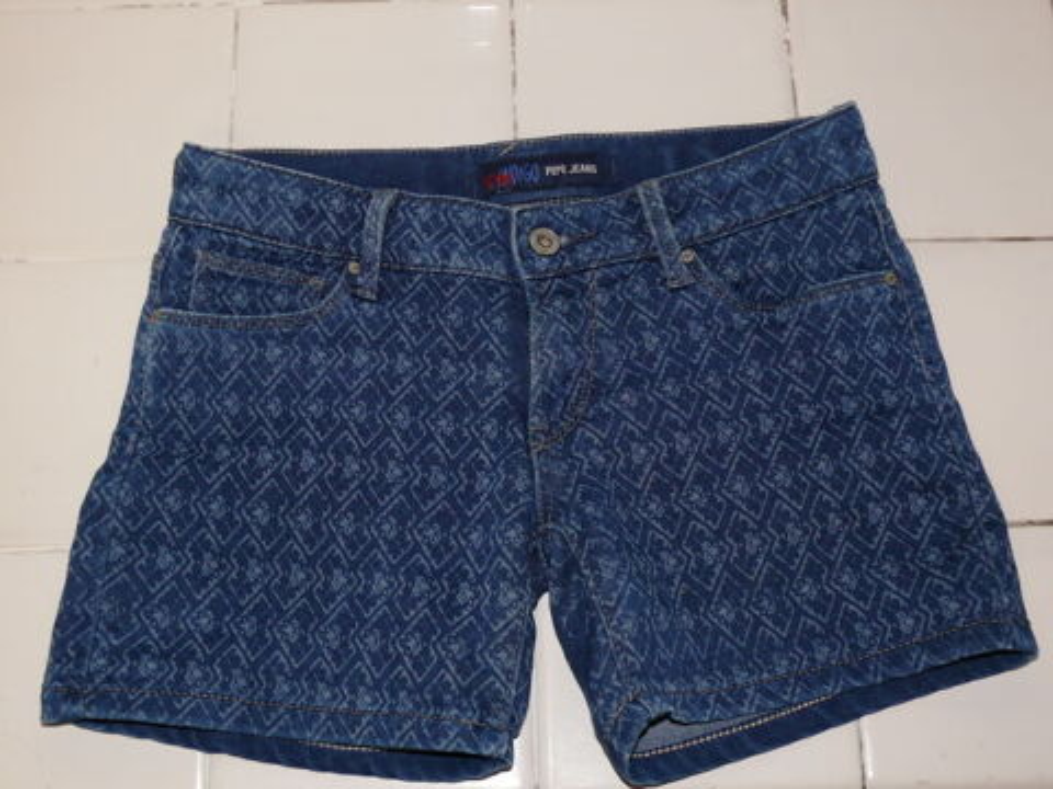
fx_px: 1491
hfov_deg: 38.9
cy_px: 394
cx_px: 526
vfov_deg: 29.7
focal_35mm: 49
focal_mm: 9.5
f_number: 3.2
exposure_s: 1/30
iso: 100
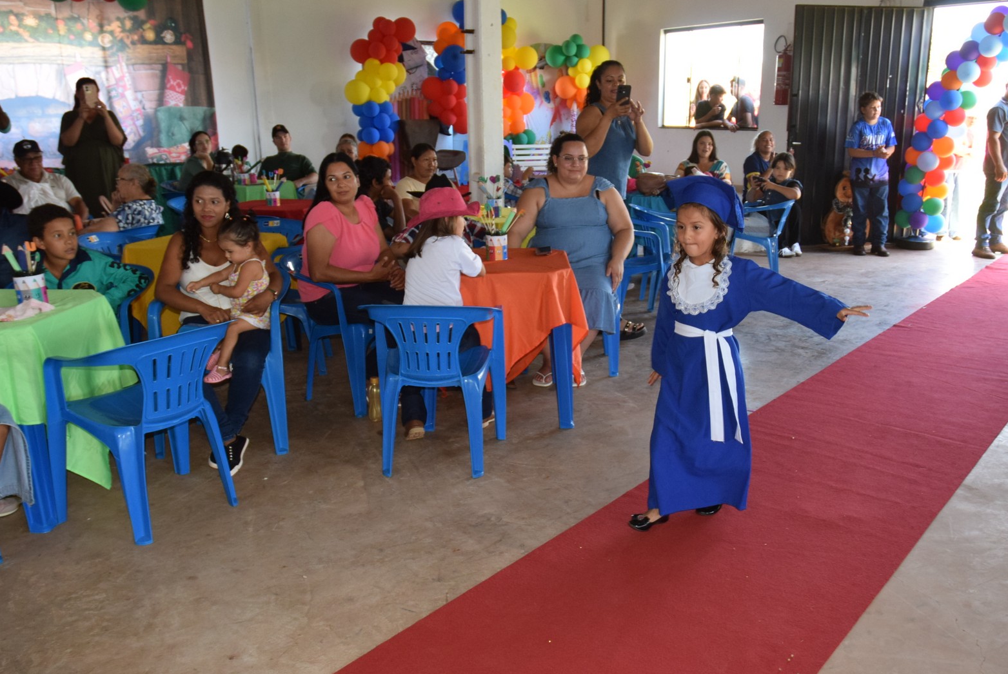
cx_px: 547
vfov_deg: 42.4
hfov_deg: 60.2
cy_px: 341
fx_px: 869
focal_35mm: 31
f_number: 5
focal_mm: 18
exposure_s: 1/100
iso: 800
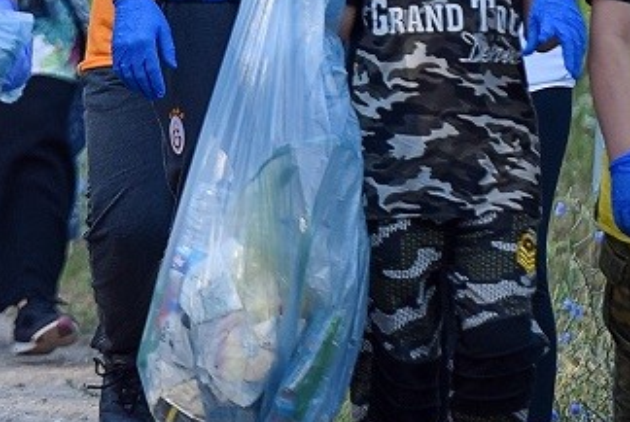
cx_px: -101
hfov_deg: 2.2
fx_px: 16244
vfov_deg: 1.5
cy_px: -263
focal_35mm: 927
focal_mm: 200
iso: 200
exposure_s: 1/640
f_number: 2.8
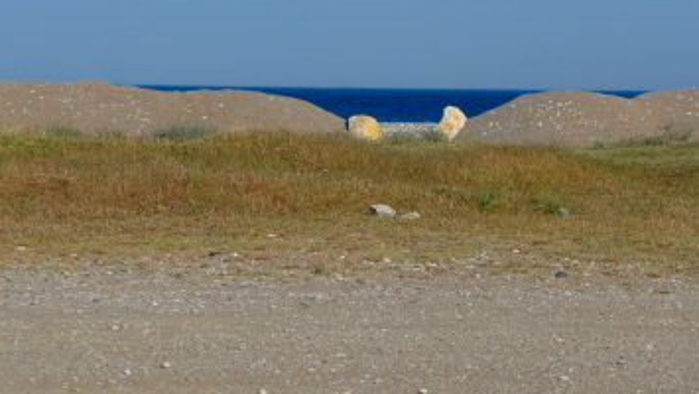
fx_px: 2911
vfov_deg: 7.7
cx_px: 376
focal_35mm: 157
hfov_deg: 13.7
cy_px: 160
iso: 100
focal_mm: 21.8
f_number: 4.7
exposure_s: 1/1000
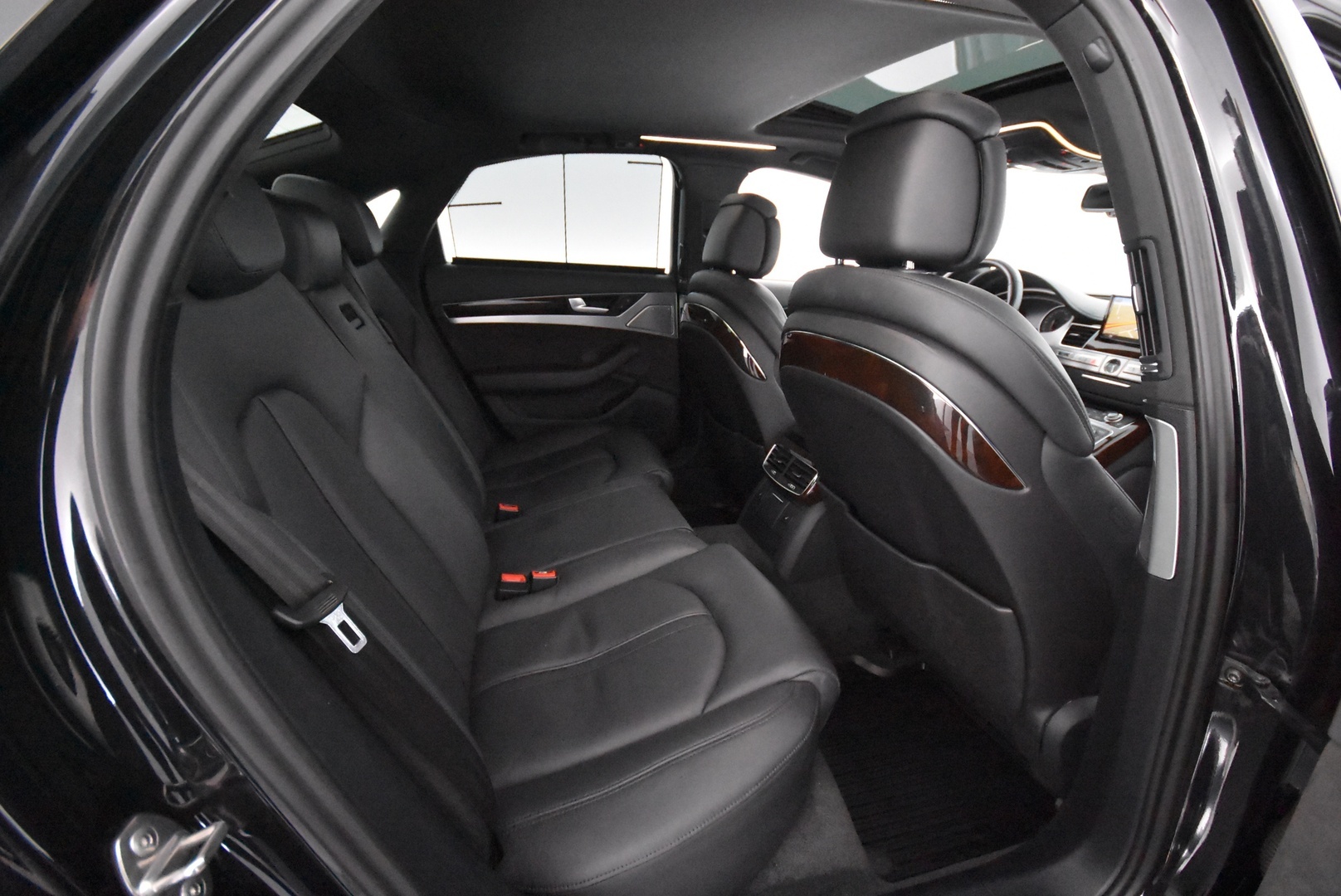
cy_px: 448
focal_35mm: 15
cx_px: 670
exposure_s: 1/60
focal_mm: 10
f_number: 4
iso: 12800
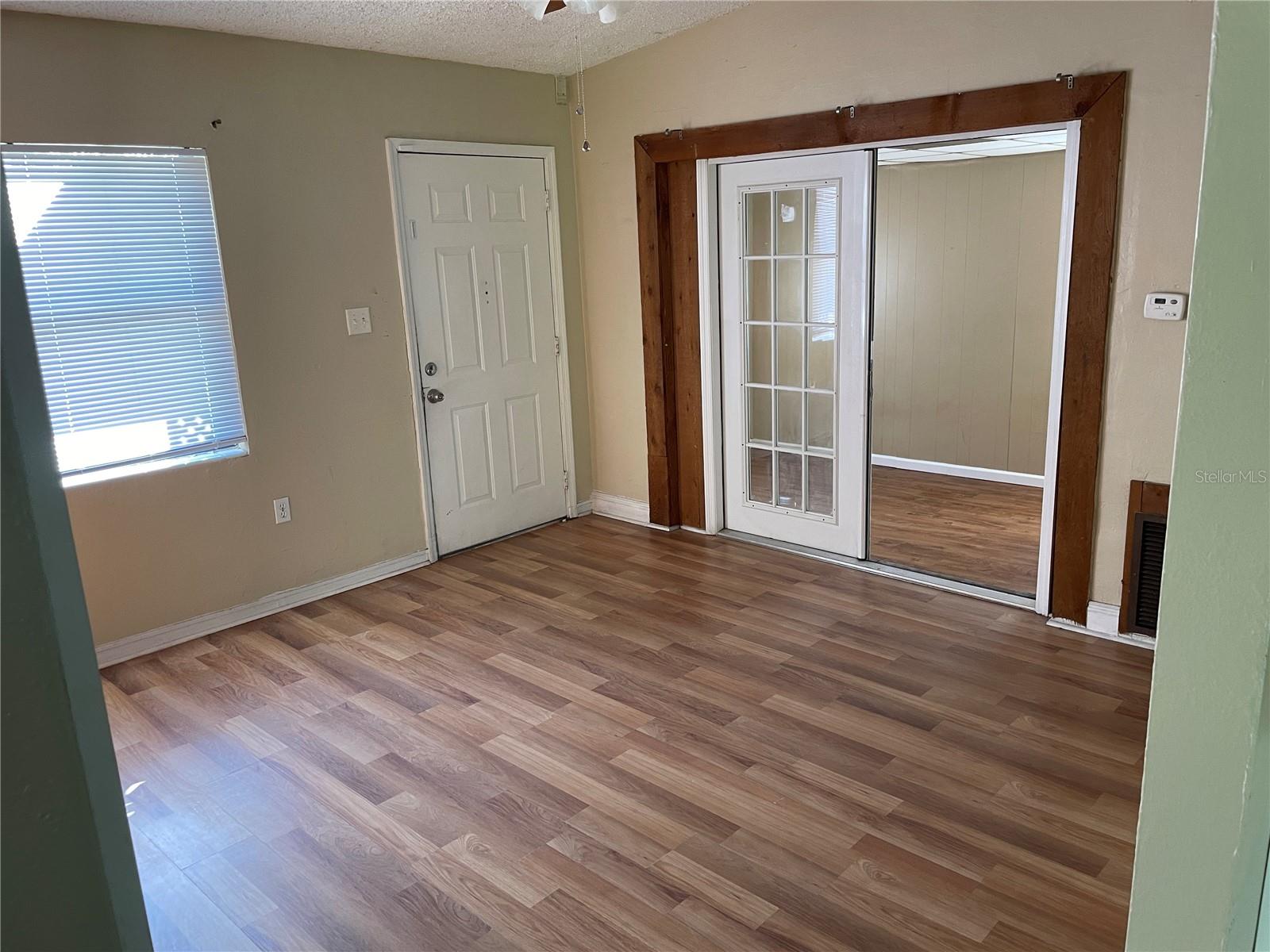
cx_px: 635
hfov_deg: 67.3
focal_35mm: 26
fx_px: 954
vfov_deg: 53.1
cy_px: 476
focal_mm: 4.2
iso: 125
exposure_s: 1/81
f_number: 1.6
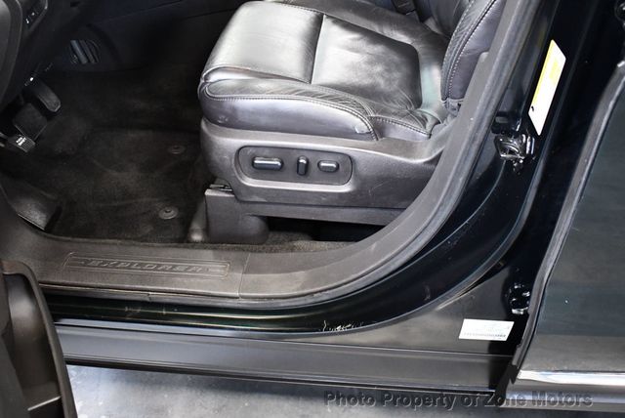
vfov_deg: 36.9
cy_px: 209
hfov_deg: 53.1
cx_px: 312
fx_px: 626
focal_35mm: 36
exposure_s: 1/60
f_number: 3.5
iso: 3200
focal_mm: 18
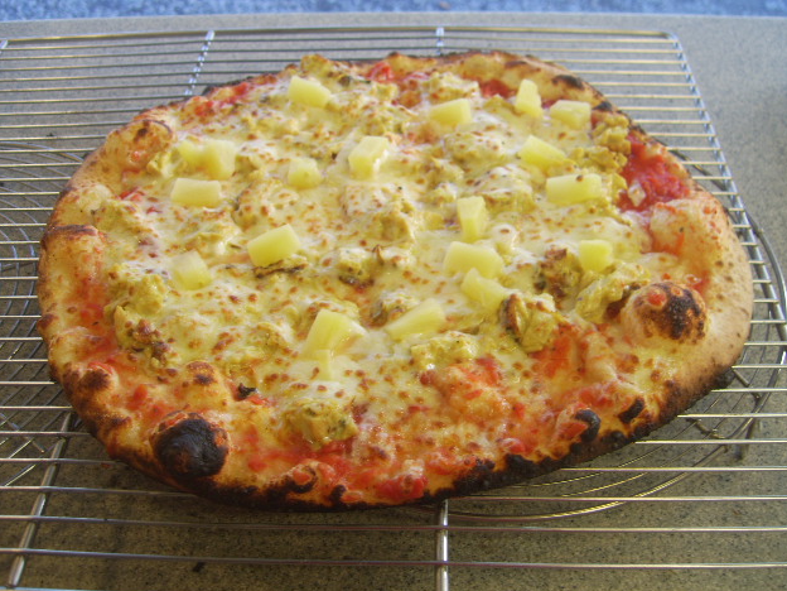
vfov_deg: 36.8
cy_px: 293
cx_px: 400
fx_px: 887
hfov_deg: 47.9
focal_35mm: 39
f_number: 2.8
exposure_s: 1/50
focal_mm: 7.8
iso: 50
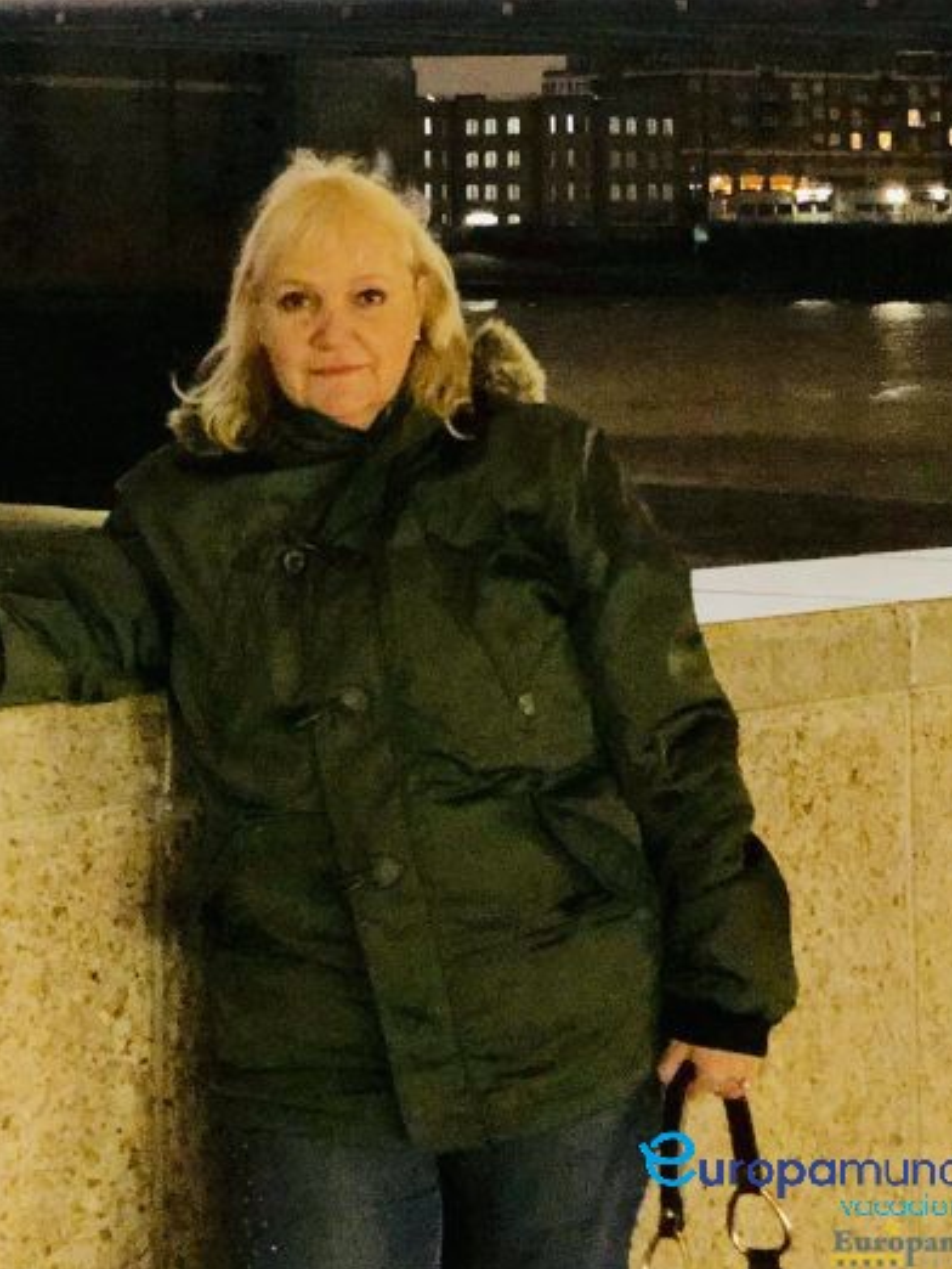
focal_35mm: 102
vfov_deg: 18.8
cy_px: 34
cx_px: 131
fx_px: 3737
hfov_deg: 14.4
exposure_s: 1/8
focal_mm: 6
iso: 250
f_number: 2.4
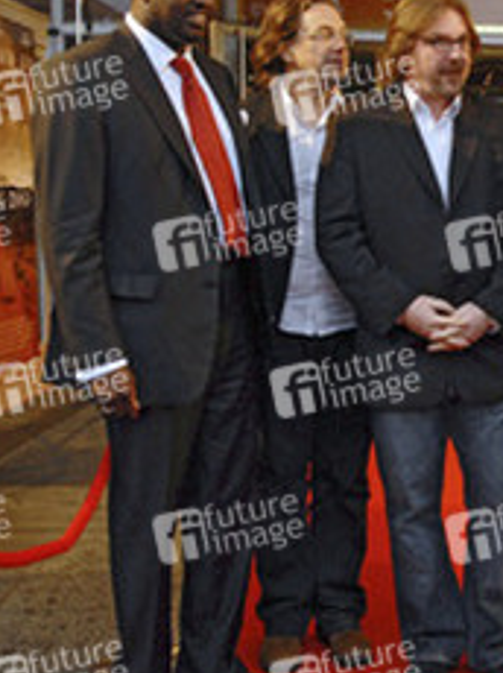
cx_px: 556
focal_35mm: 62
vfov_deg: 31.2
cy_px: 310
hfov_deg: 22.3
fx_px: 1203
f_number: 6.3
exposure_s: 1/100
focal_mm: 22
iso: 400
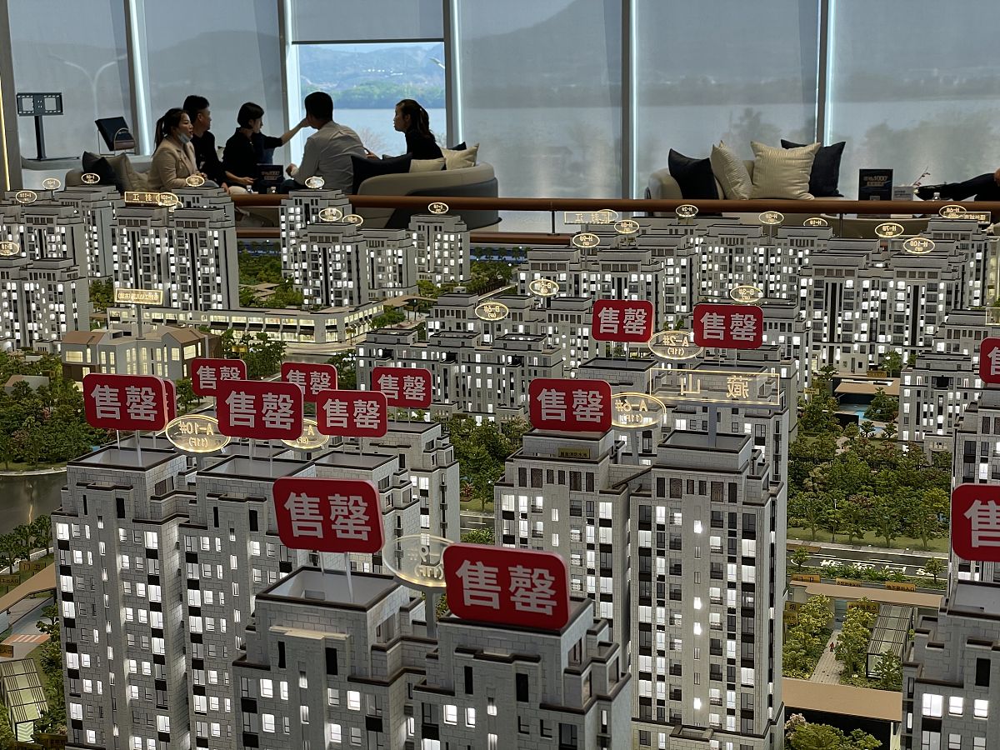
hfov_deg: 36.8
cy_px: 375
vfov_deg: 28.0
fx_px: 1502
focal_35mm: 52
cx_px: 500
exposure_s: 1/122
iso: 50
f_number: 2
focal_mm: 6
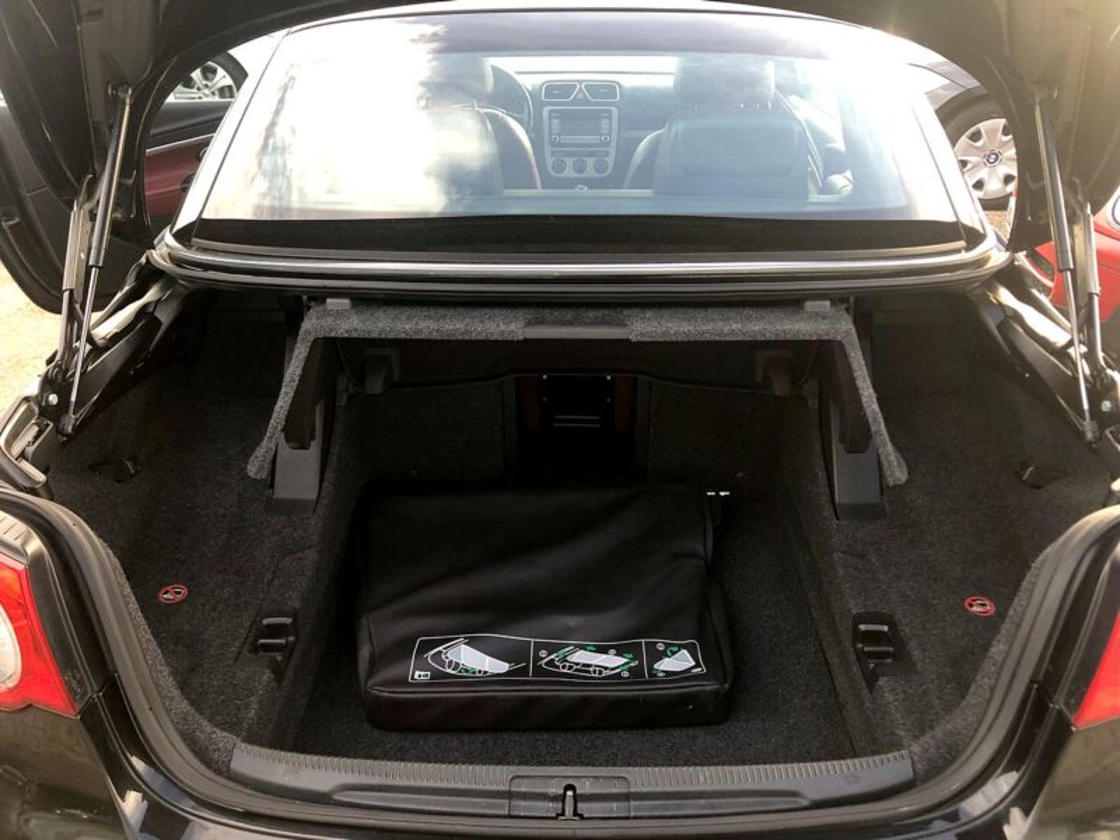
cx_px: 560
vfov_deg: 49.7
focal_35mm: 28
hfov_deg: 63.4
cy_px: 420
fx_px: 906
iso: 25
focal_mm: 4
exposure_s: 1/40
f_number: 1.8
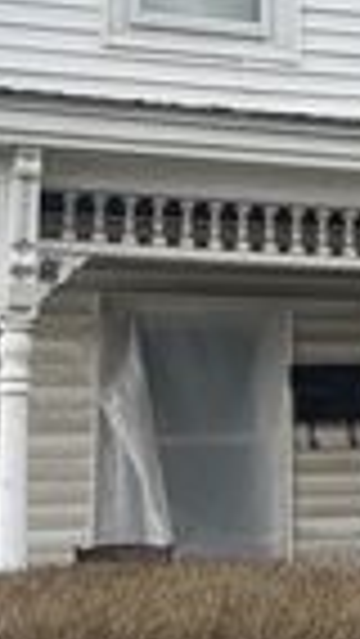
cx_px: 468
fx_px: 1559
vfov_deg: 23.2
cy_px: 290
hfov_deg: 12.7
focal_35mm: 92
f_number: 1.78
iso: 80
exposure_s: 1/1385
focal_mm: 6.76
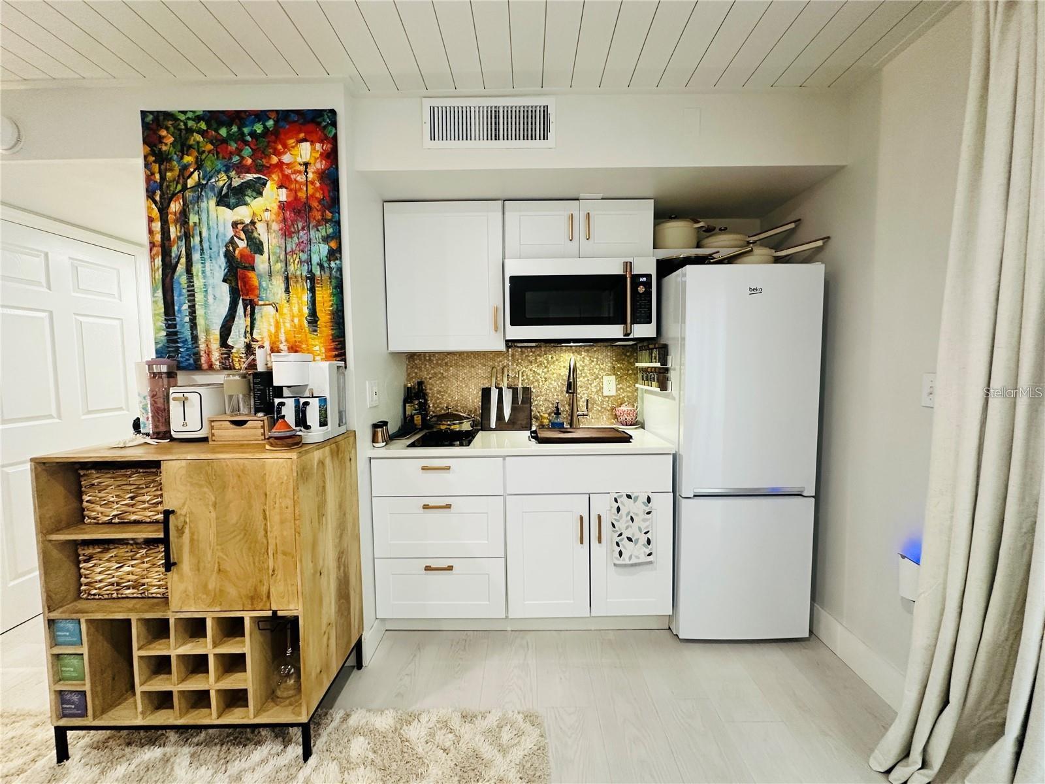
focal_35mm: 14
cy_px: 392
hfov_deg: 102.1
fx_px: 423
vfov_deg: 85.7
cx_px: 522
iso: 200
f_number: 2.2
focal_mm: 2.22
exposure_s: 1/60
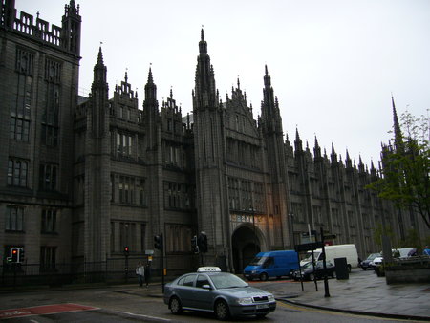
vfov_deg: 40.7
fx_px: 435
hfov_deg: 52.6
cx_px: 215
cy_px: 162
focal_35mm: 35
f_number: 2.8
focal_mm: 5.8
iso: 80
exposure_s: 1/320
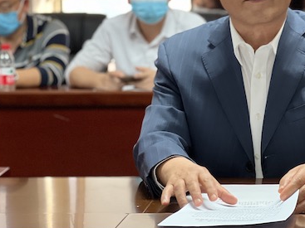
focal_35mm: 126
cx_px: 239
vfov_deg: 11.7
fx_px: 1110
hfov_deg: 15.6
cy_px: 48
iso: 320
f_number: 2.8
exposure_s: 1/25
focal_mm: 9
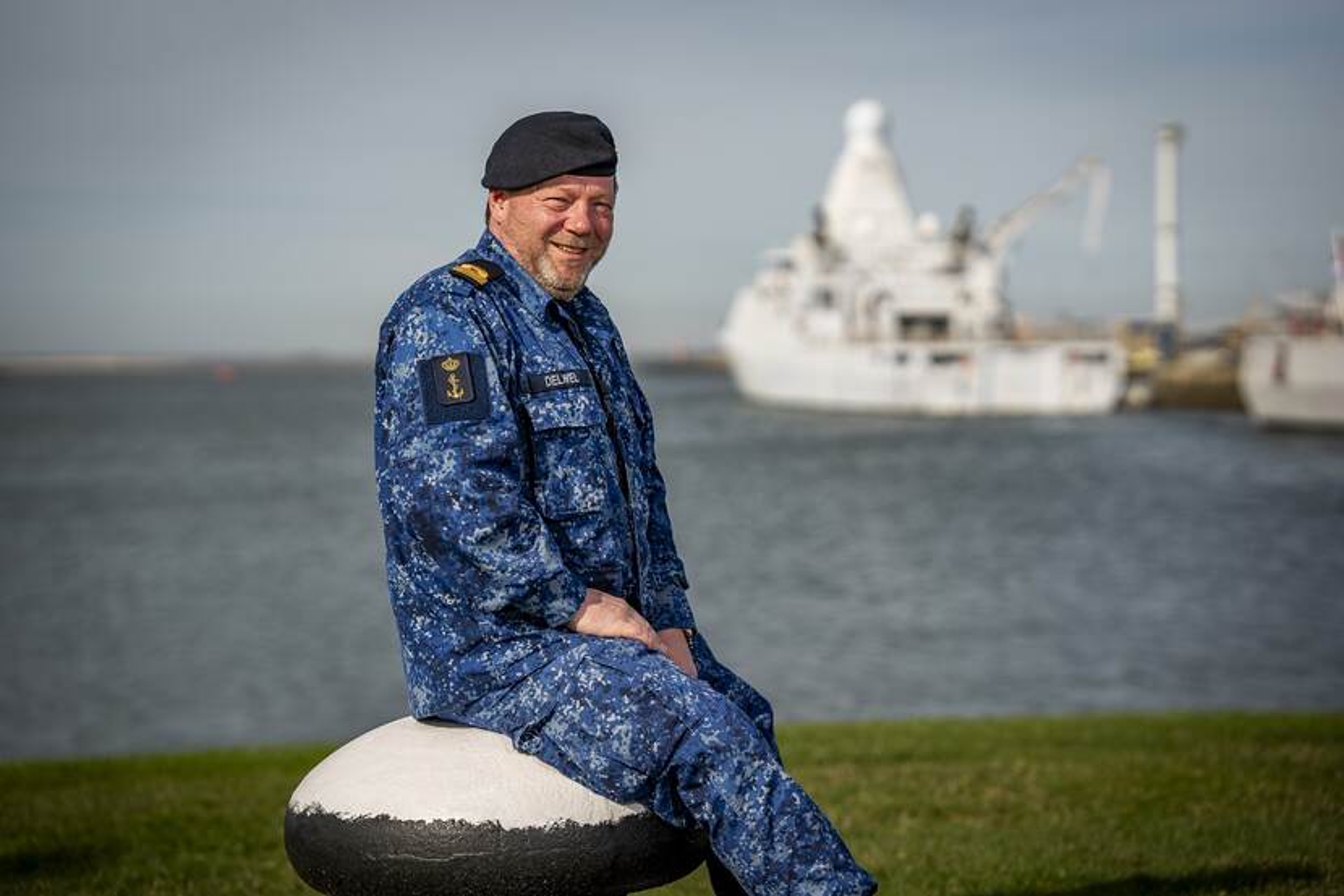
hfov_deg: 23.9
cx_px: 672
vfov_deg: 16.1
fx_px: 3172
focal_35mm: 85
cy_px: 448
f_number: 2.8
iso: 50
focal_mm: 85
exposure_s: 1/3200
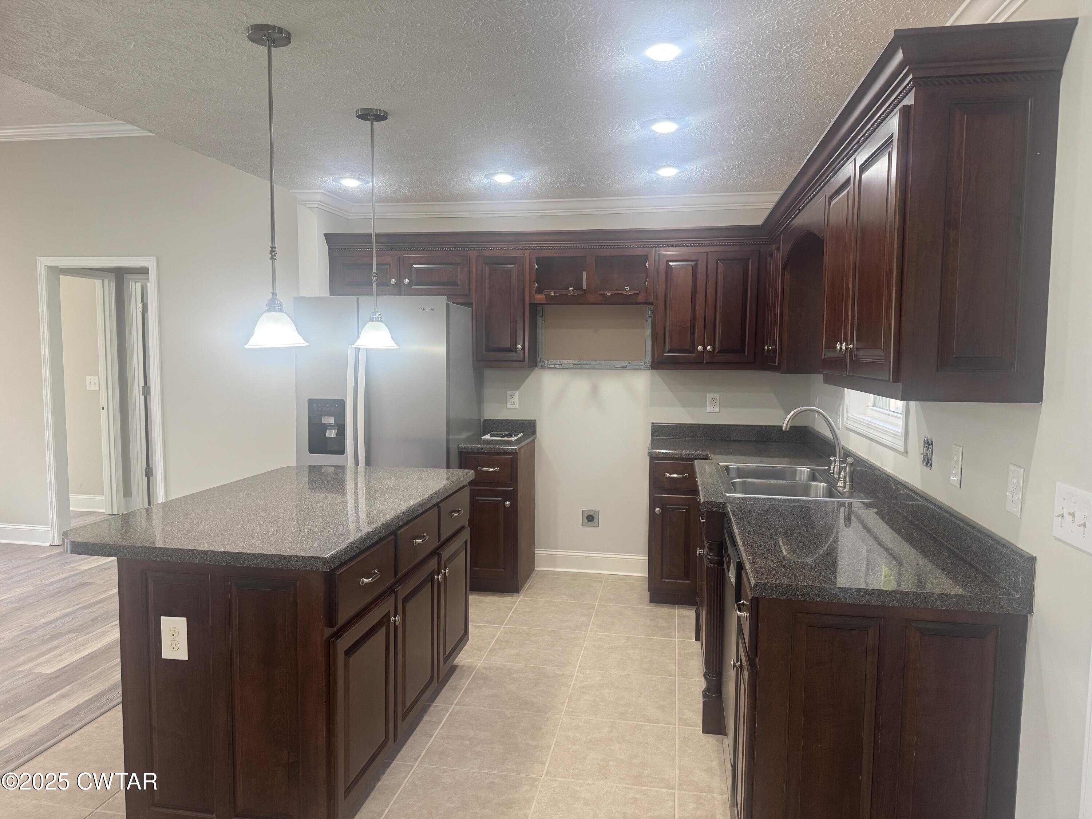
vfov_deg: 56.8
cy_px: 410
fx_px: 757
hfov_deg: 71.6
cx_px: 546
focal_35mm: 24
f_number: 1.78
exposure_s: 1/120
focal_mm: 6.76
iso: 200
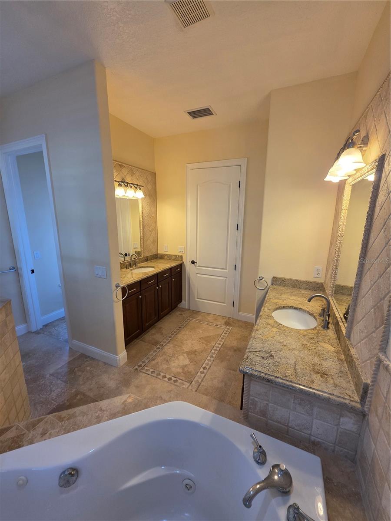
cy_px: 260
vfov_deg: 106.2
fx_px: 196
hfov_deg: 89.9
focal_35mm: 13
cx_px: 196
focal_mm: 2.2
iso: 100
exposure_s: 1/120
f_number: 1.9
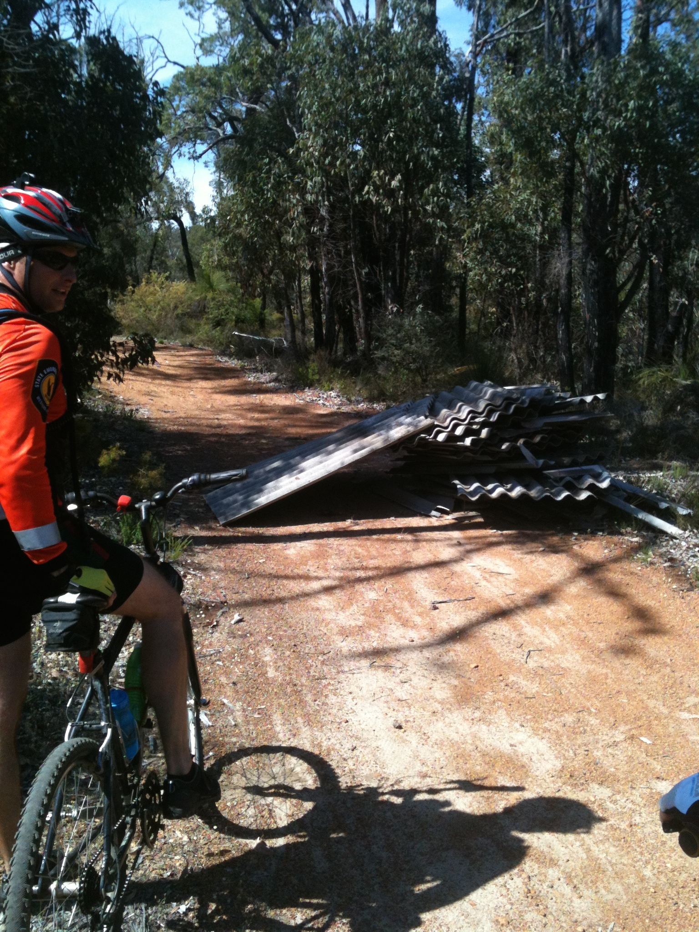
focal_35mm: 35
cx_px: 350
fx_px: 942
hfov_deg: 40.7
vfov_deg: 52.6
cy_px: 466
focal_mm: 3.85
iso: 64
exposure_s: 1/773
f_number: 2.8
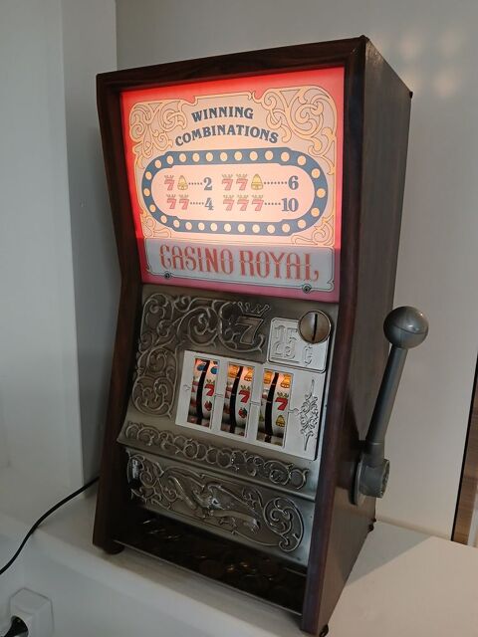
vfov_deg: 67.3
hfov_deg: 53.1
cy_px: 318
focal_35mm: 26
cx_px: 239
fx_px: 479
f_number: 1.8
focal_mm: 3.98
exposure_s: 1/50
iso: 250
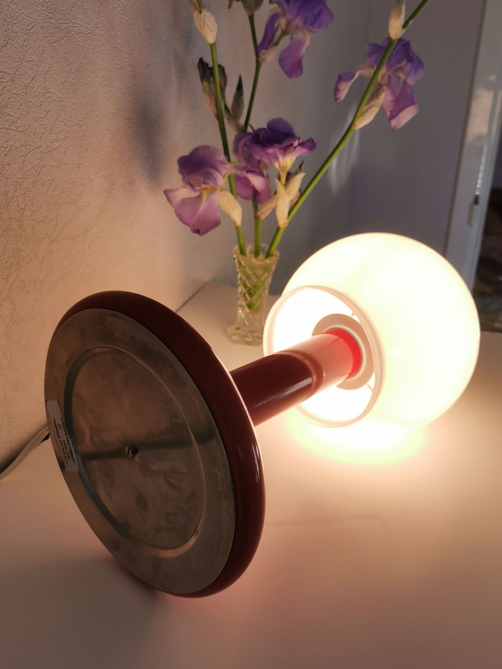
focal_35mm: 34
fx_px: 657
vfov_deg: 54.0
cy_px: 334
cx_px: 251
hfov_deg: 41.8
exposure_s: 1/398
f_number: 1.8
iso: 50
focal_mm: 5.58
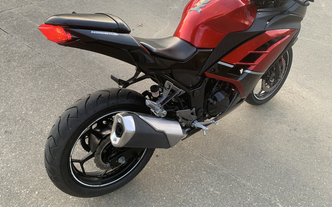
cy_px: 93
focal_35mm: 28
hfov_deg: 66.5
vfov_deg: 44.5
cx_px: 165
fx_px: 253
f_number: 1.8
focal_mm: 4.25
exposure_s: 1/60
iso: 125
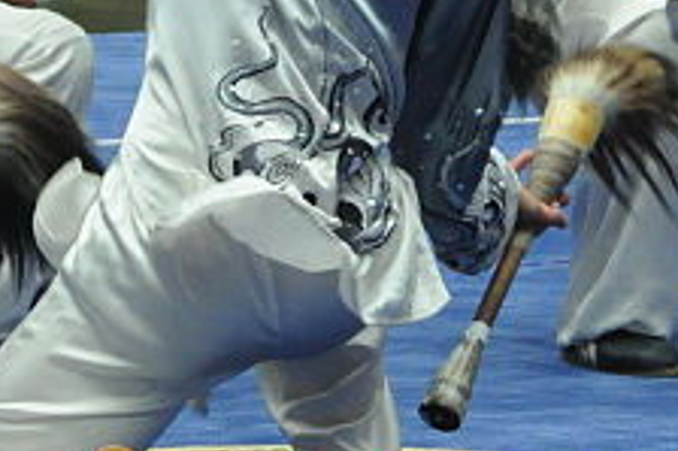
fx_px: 10595
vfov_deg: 2.4
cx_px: 351
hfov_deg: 3.7
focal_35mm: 563
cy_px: -307
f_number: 6.3
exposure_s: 1/250
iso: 1000
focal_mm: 70
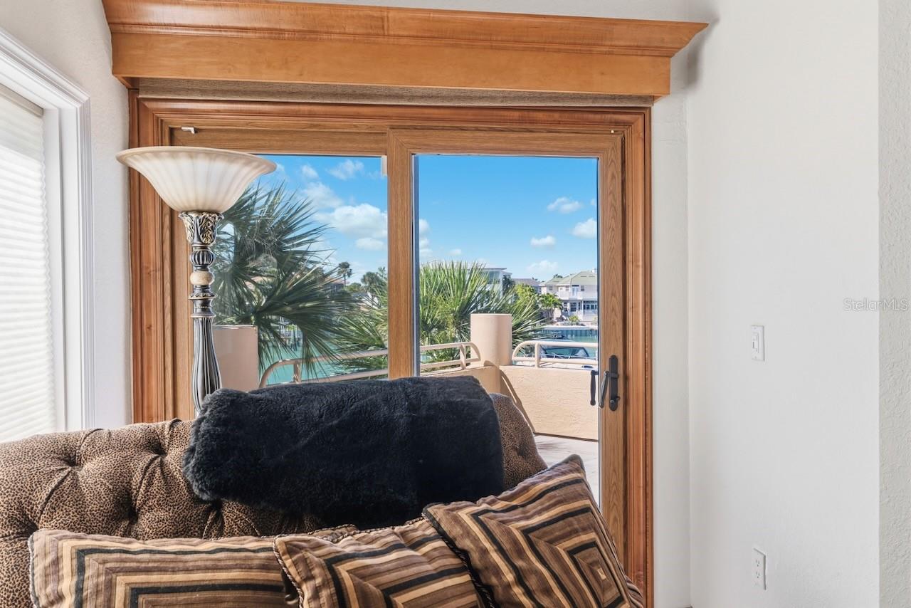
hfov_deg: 65.5
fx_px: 709
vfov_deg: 46.4
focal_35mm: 28
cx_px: 456
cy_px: 304
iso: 400
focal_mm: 28
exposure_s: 1/60
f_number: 8
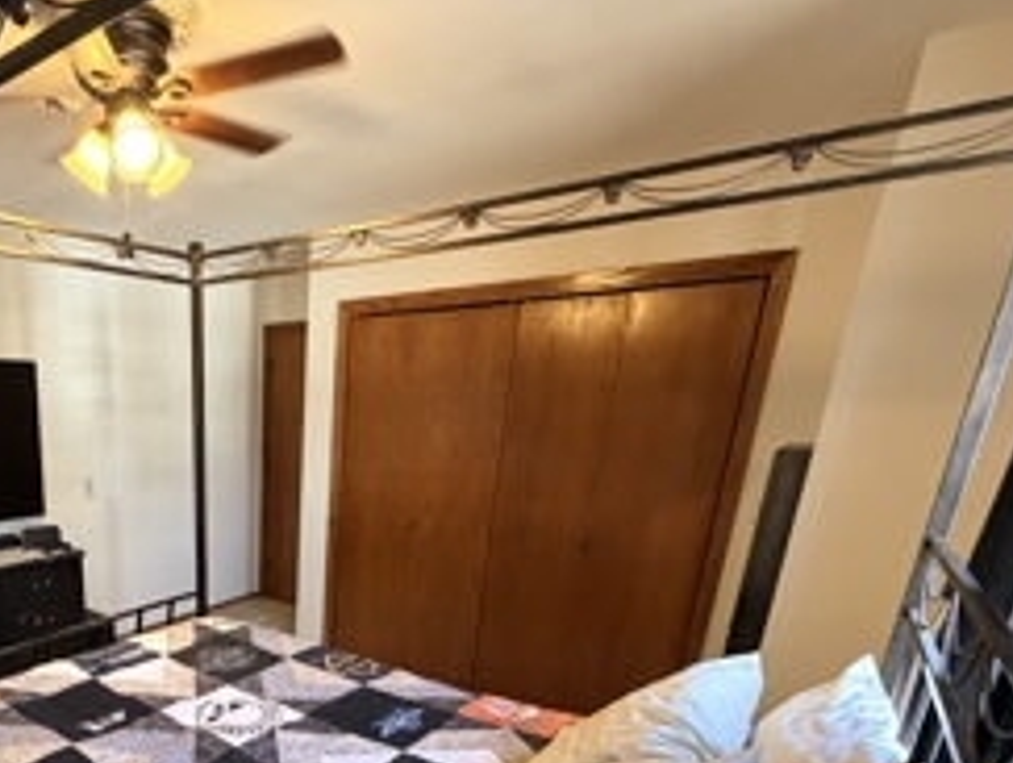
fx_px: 674
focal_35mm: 23
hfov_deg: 67.9
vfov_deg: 54.7
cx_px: 225
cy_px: 617
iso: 500
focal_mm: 2.22
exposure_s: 1/60
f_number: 2.2
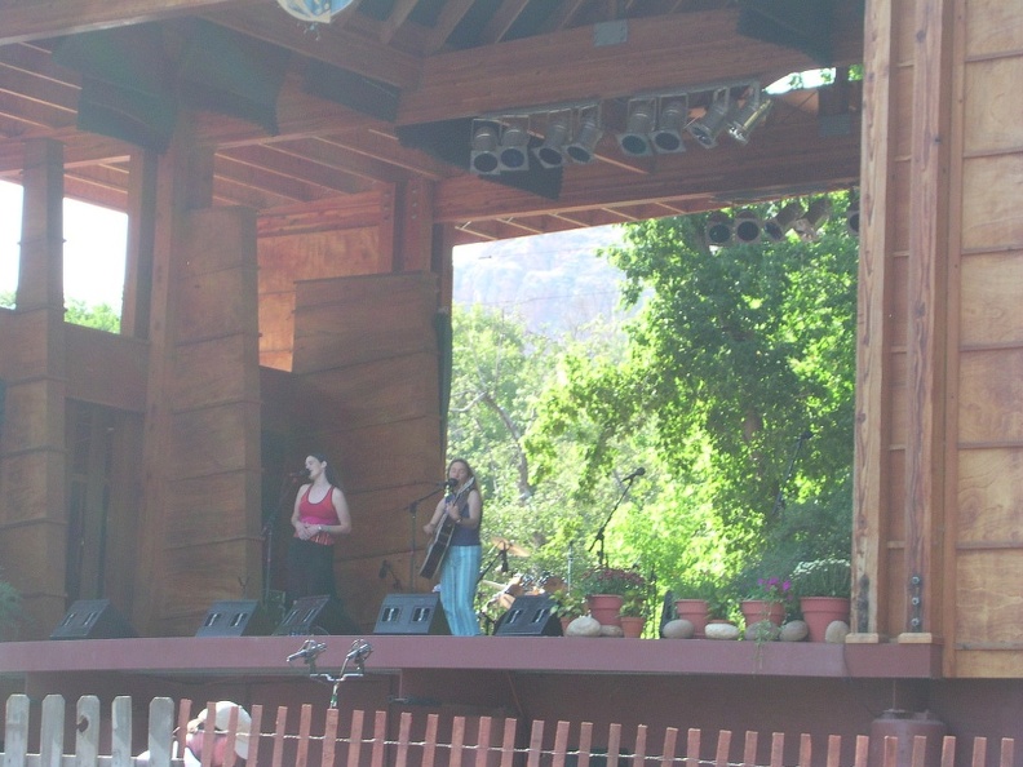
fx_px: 3280
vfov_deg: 13.3
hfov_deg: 17.7
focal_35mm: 111
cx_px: 512
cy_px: 384
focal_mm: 16.8
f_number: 4.8
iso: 100
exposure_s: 1/49.8
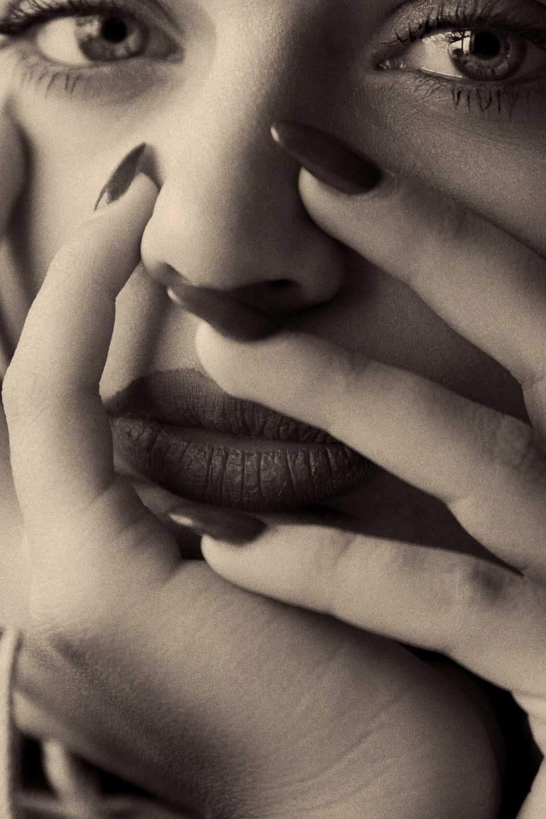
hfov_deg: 6.9
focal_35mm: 198
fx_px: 4503
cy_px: 341
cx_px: 396
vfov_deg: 10.4
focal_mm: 85
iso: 250
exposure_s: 1/200
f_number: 2.2
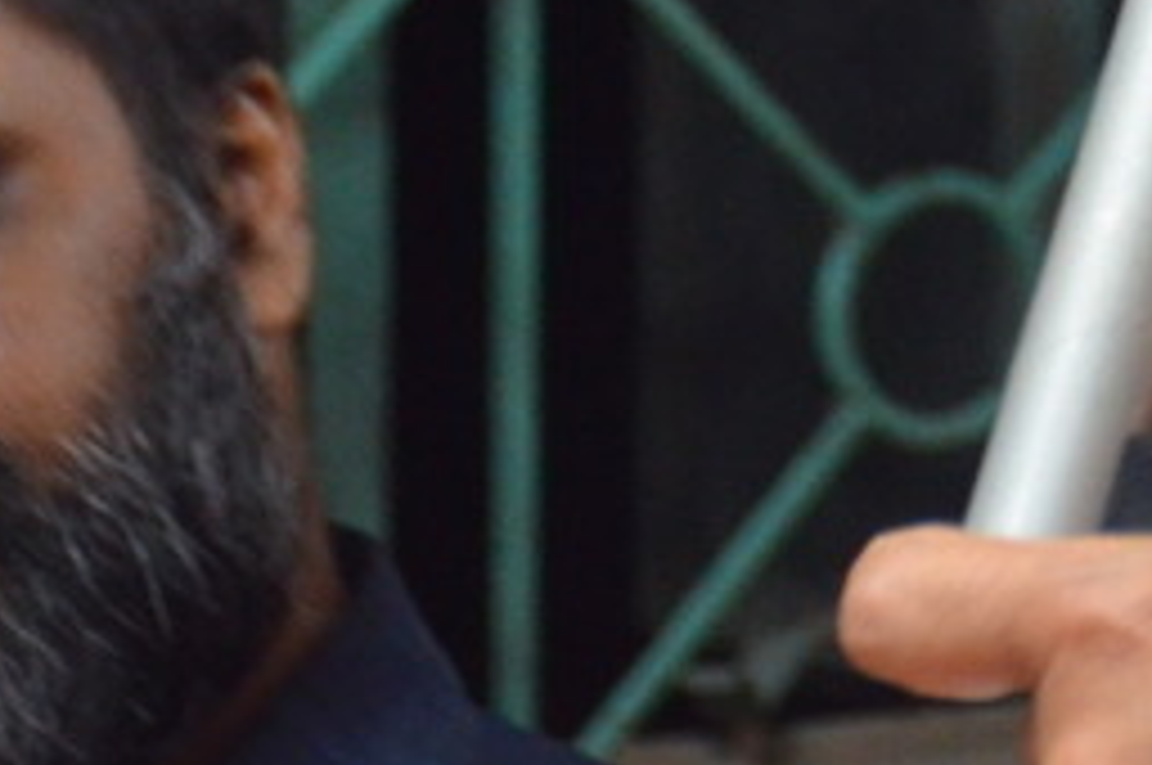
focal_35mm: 465
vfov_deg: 2.9
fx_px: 14861
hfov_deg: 4.4
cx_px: 1660
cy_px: -742
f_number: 5
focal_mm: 62
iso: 1400
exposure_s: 1/30
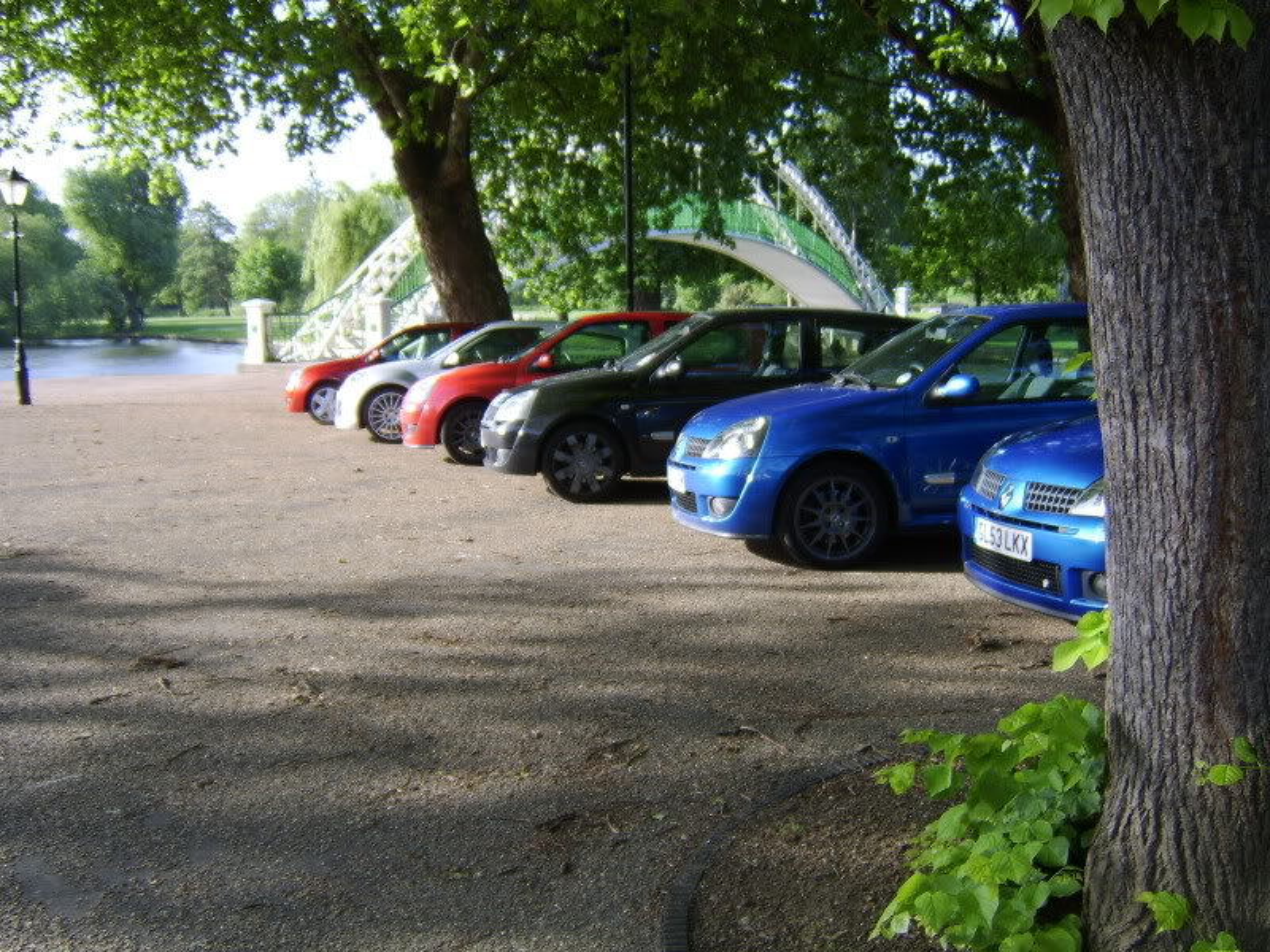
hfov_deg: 58.4
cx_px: 635
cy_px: 476
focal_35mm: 31
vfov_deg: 45.4
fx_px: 1137
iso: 71
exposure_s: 1/272
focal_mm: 8.13
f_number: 2.7
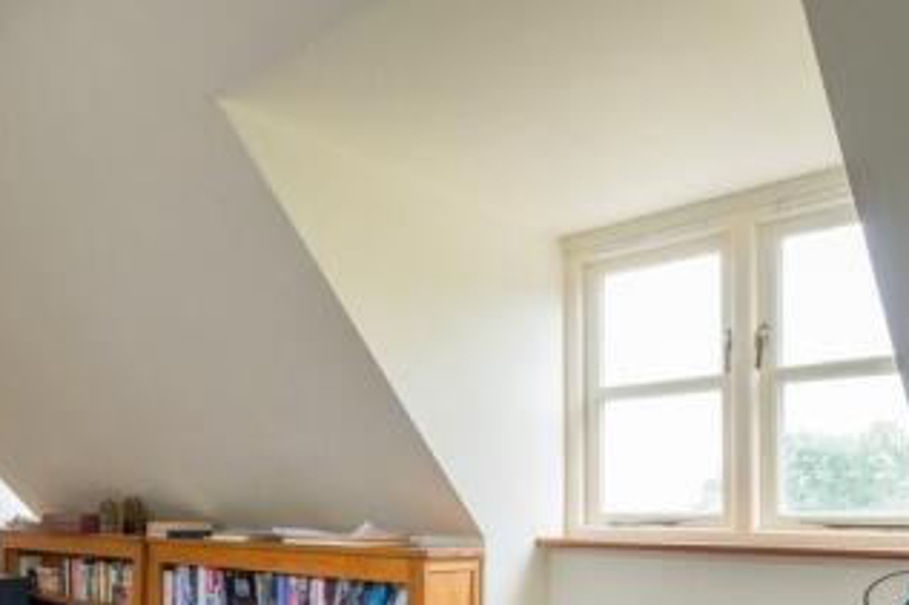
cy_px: 486
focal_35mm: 31
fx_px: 782
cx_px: 135
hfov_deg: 54.5
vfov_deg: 40.5
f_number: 7.1
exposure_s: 1/6
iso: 160
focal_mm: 10.3
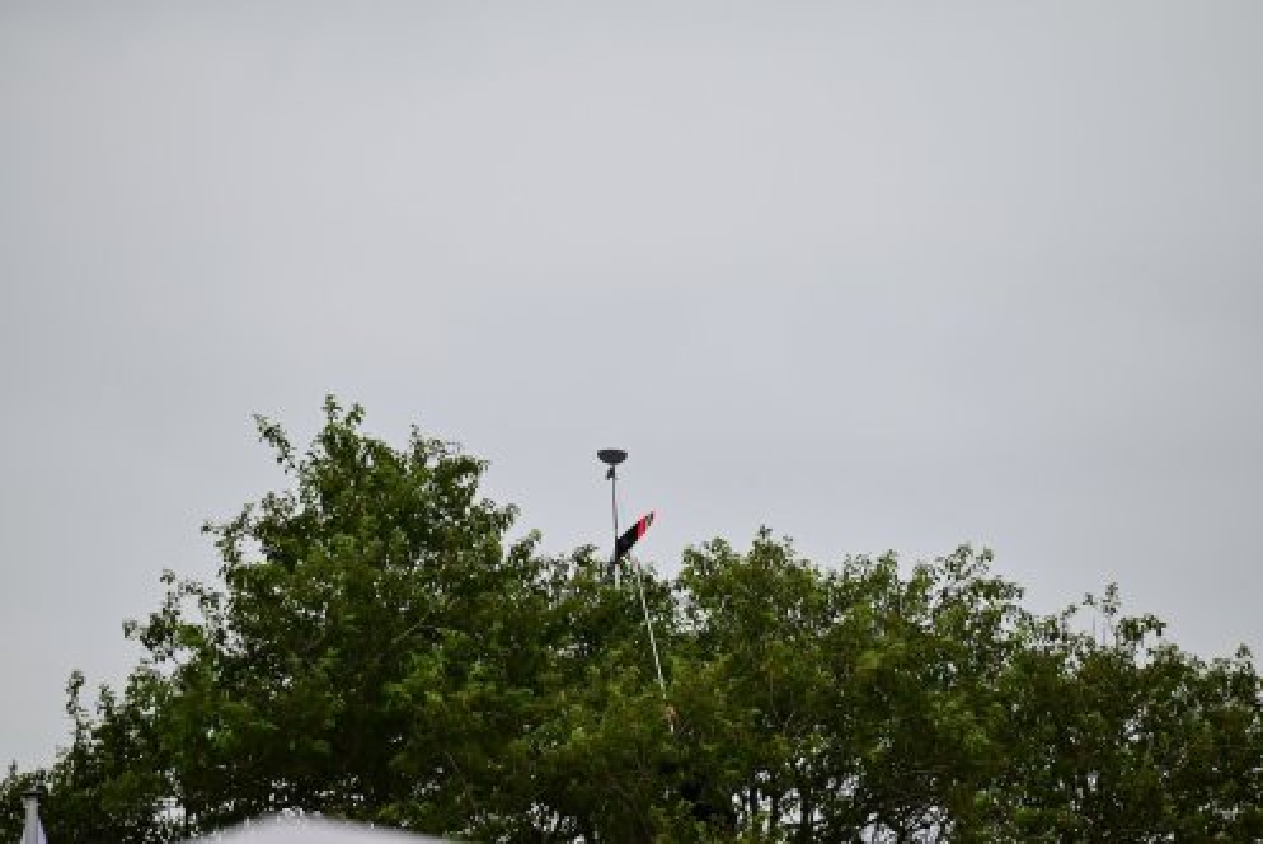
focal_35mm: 400
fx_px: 14041
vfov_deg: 3.4
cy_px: 422
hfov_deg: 5.2
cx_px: 632
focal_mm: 400
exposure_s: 1/4000
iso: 1600
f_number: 8
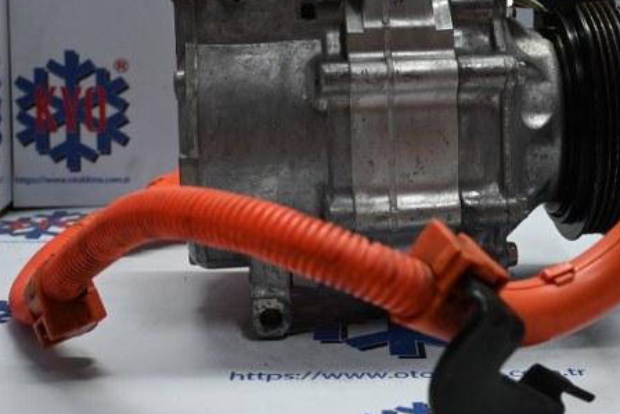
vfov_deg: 20.1
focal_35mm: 67
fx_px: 1152
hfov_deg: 29.8
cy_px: 67
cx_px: 426
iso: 800
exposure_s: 1/125
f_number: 4.2
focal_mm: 25
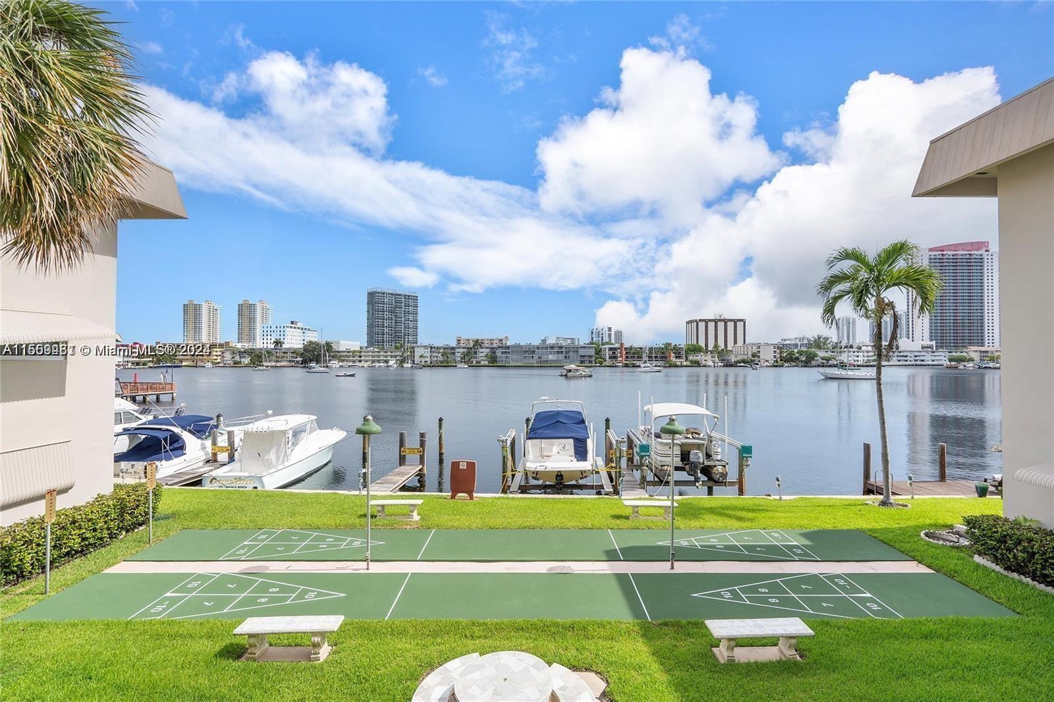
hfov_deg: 93.3
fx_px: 498
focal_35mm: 17
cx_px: 527
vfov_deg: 70.4
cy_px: 351
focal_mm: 17
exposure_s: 1/200
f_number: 10
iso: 100
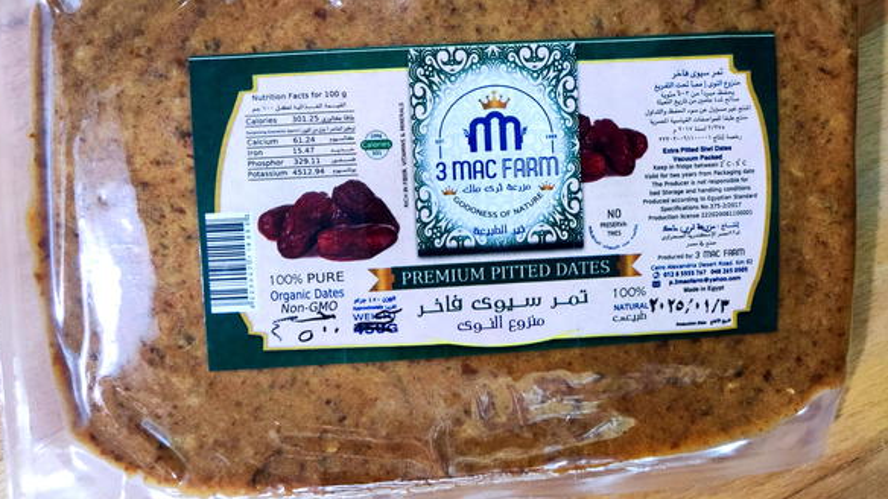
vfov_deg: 41.3
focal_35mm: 28
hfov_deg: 67.9
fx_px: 659
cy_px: 208
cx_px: 433
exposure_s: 1/50
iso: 856
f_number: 1.79
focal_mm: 4.71
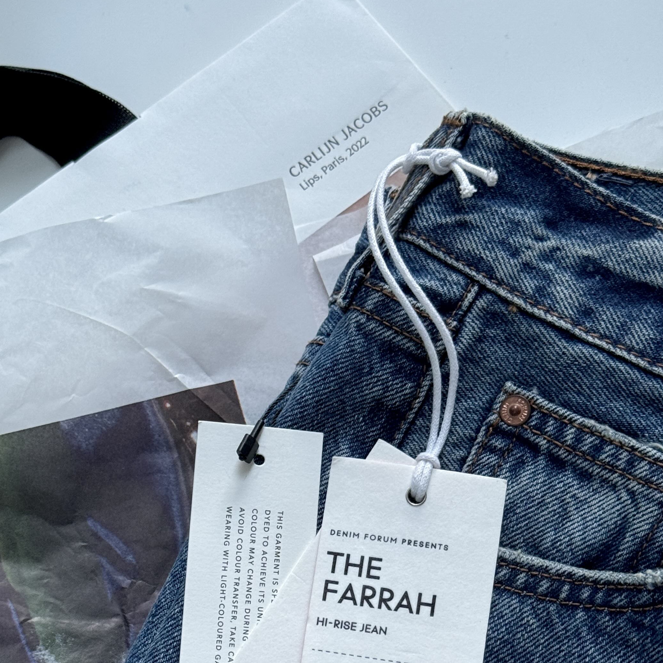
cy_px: 583
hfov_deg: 22.4
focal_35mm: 77
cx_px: 245
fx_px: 1669
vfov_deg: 22.0
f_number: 1.78
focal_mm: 6.76
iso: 160
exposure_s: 1/60
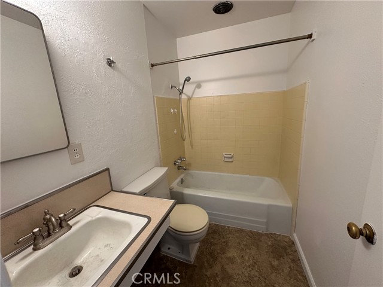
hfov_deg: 102.1
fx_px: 155
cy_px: 144
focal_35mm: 14
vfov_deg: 85.7
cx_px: 192
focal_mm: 2.22
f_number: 2.2
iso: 200
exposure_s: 1/120
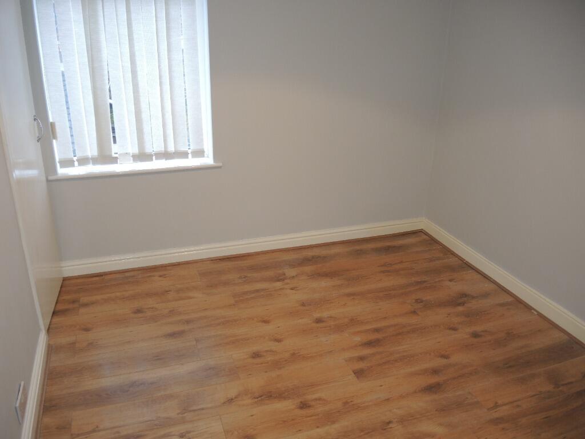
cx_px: 292
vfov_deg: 49.7
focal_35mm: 28
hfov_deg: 63.4
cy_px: 220
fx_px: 473
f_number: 2
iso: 160
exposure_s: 1/40
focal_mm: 6
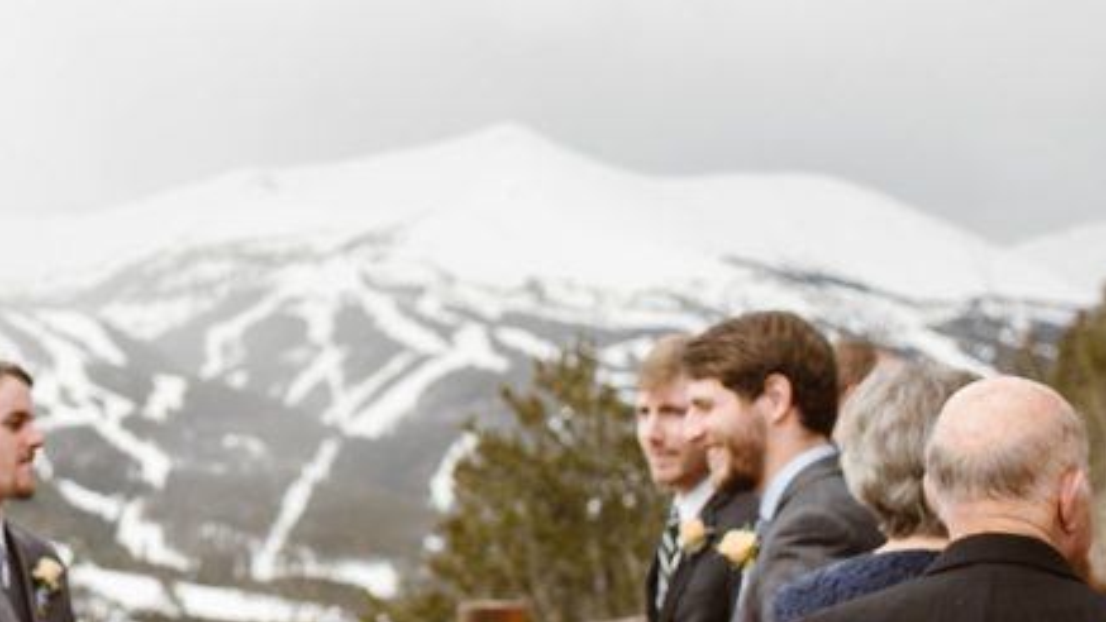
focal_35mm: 86
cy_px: 316
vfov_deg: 14.1
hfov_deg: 23.7
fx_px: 2523
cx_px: -5
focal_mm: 35
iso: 200
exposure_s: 1/1600
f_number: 3.2
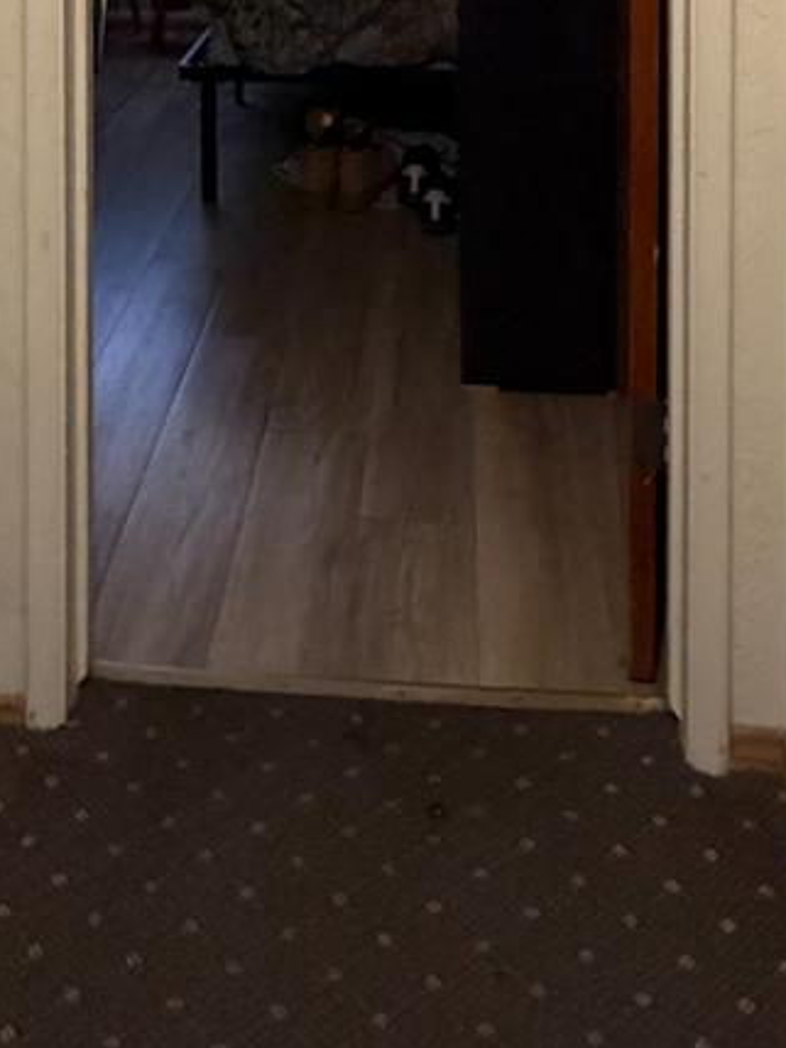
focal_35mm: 49
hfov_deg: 29.6
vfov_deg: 31.7
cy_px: -246
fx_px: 1483
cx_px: 310
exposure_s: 1/60
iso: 500
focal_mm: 2.22
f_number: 2.2
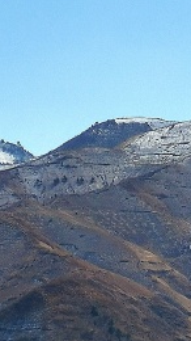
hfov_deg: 5.5
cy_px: -43
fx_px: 1992
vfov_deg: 9.6
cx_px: 55
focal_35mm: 221
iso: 50
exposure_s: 1/7692
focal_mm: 5.58
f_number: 1.8
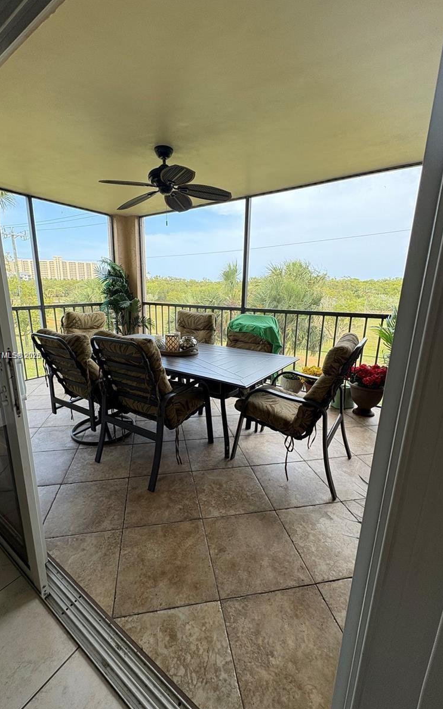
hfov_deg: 74.6
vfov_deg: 101.5
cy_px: 356
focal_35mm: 15
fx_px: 290
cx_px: 200
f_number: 2.2
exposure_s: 1/136
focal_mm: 2.22
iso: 125
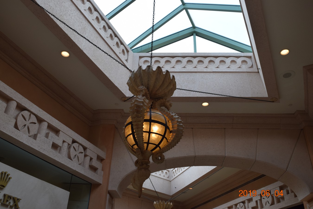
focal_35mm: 33
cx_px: 156
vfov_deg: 40.0
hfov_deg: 57.2
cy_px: 104
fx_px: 287
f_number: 6.3
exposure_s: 1/160
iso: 400
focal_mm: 22
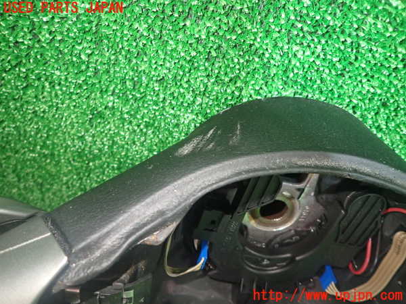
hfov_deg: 69.4
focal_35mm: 25
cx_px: 203
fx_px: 293
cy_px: 152
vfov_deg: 54.9
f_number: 2
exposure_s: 1/30
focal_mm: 4.5
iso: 500
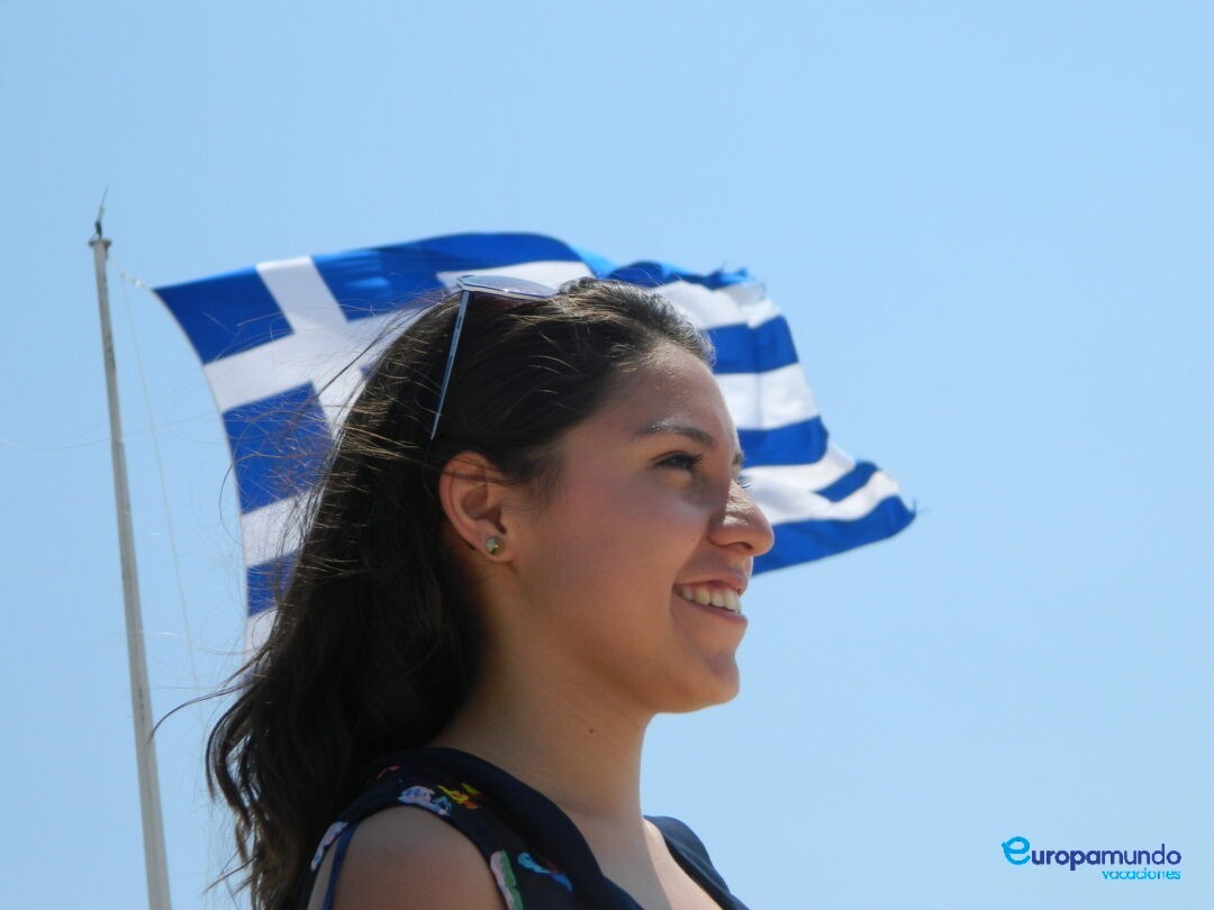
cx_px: 607
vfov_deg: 14.4
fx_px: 3612
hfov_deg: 19.1
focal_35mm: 103
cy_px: 455
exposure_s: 1/800
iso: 80
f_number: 4.5
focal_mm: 18.6
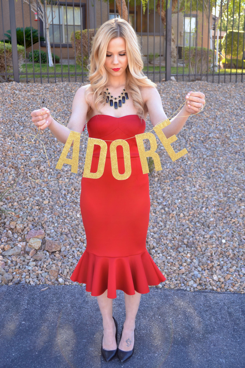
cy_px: 184
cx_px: 122
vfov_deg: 45.0
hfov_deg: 30.8
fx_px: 444
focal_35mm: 44
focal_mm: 29
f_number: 5.6
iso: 200
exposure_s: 1/80
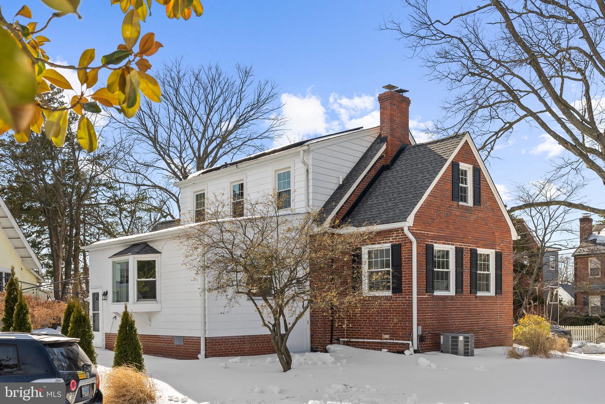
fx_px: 588
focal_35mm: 35
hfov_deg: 54.4
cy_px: 202
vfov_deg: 37.9
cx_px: 302
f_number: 7.1
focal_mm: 35
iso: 80
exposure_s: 1/125
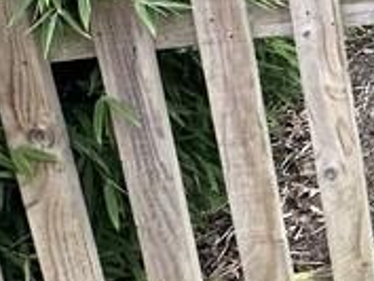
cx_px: 909
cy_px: -245
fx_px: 876
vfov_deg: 15.4
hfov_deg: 14.7
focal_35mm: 81
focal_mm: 2.22
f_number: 2.2
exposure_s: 1/99
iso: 64
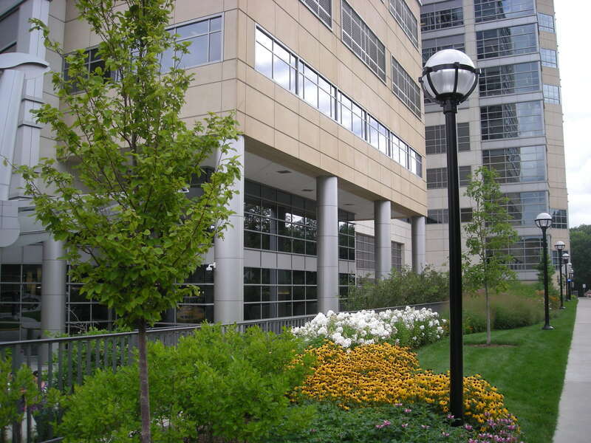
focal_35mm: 35
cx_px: 296
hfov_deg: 52.6
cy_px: 222
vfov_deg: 40.7
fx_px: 598
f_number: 2.8
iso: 50
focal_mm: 5.7
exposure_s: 1/364
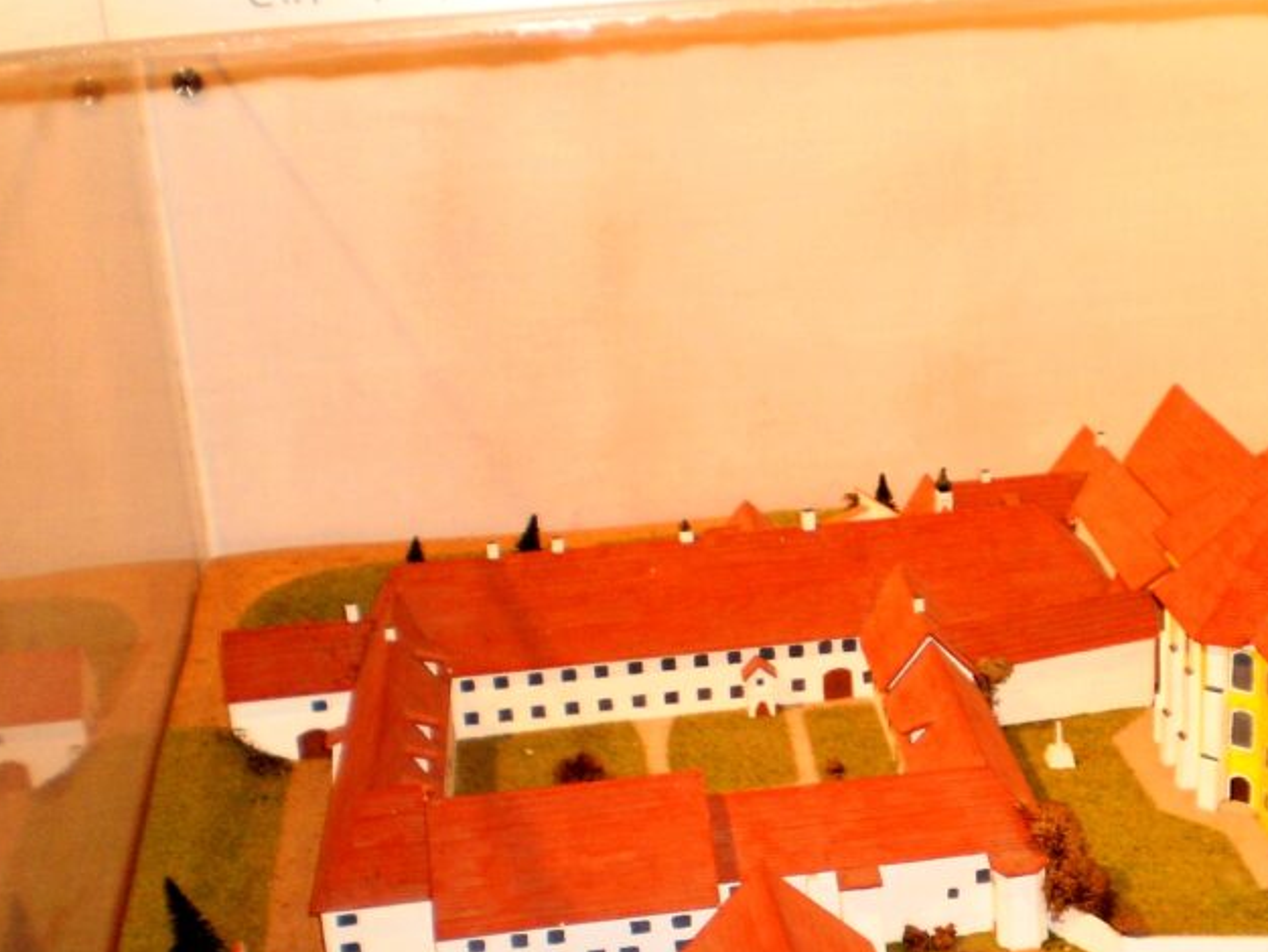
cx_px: 941
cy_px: 645
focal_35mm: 59
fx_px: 2162
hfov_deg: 32.1
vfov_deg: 24.7
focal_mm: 6.3
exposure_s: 1/30
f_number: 3.1
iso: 125
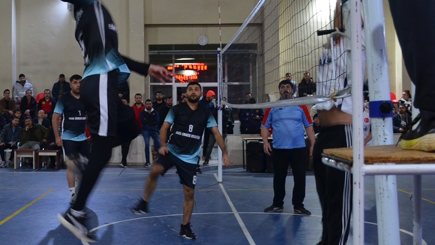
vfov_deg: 19.3
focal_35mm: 62
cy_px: 77
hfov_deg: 33.2
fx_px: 715
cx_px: 112
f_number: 4
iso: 800
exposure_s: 1/60
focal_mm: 20
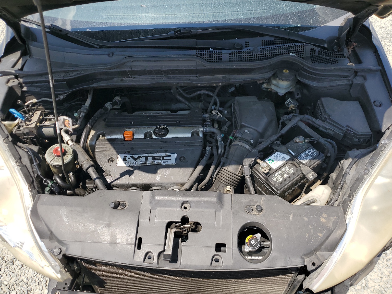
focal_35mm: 26
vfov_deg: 53.1
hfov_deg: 67.3
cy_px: 147
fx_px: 294
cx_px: 196
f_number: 1.5
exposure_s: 1/2000
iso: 50
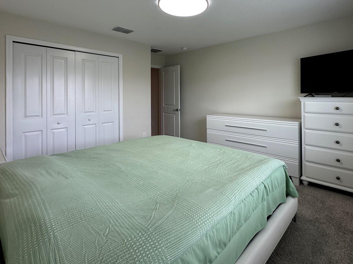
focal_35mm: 19
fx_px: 194
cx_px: 190
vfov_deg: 67.4
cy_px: 96
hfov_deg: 84.5
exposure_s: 1/120
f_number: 2.2
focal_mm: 2.22
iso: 64
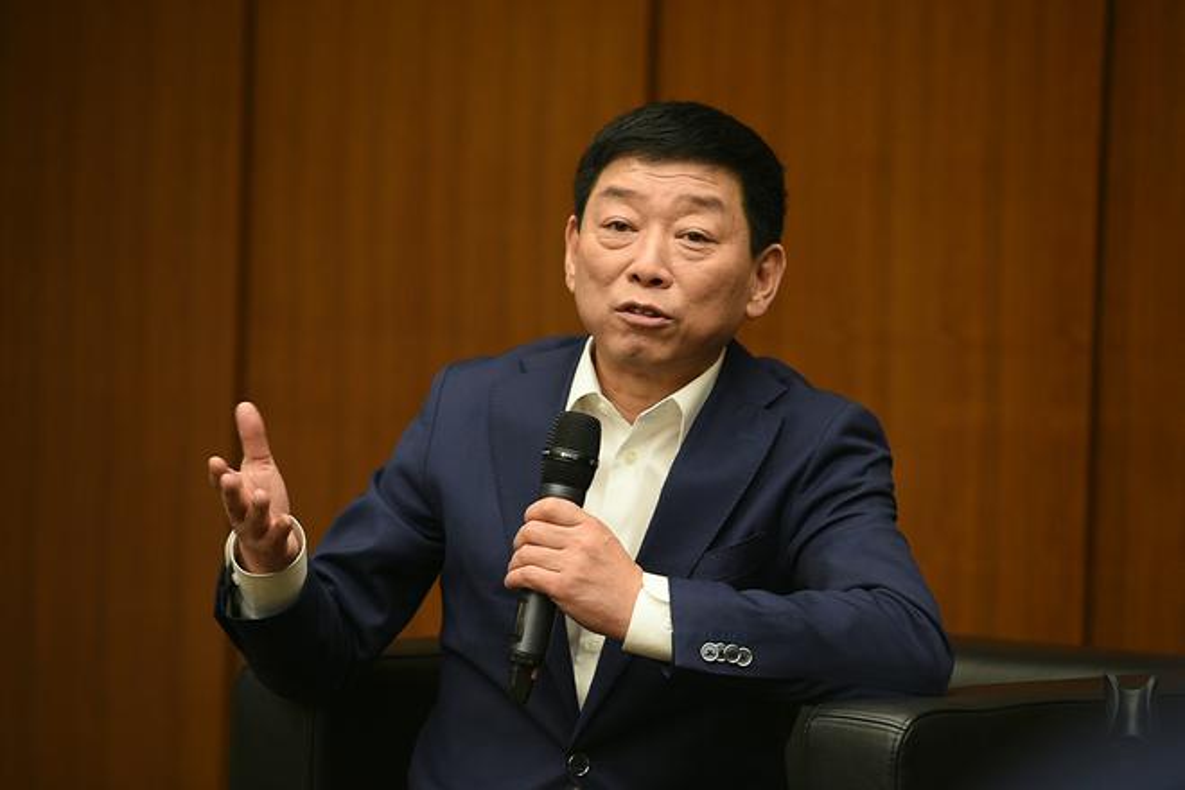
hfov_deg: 11.1
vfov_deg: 7.4
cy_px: 395
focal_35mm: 185
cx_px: 592
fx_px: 6089
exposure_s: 1/200
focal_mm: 185
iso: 1250
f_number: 3.5
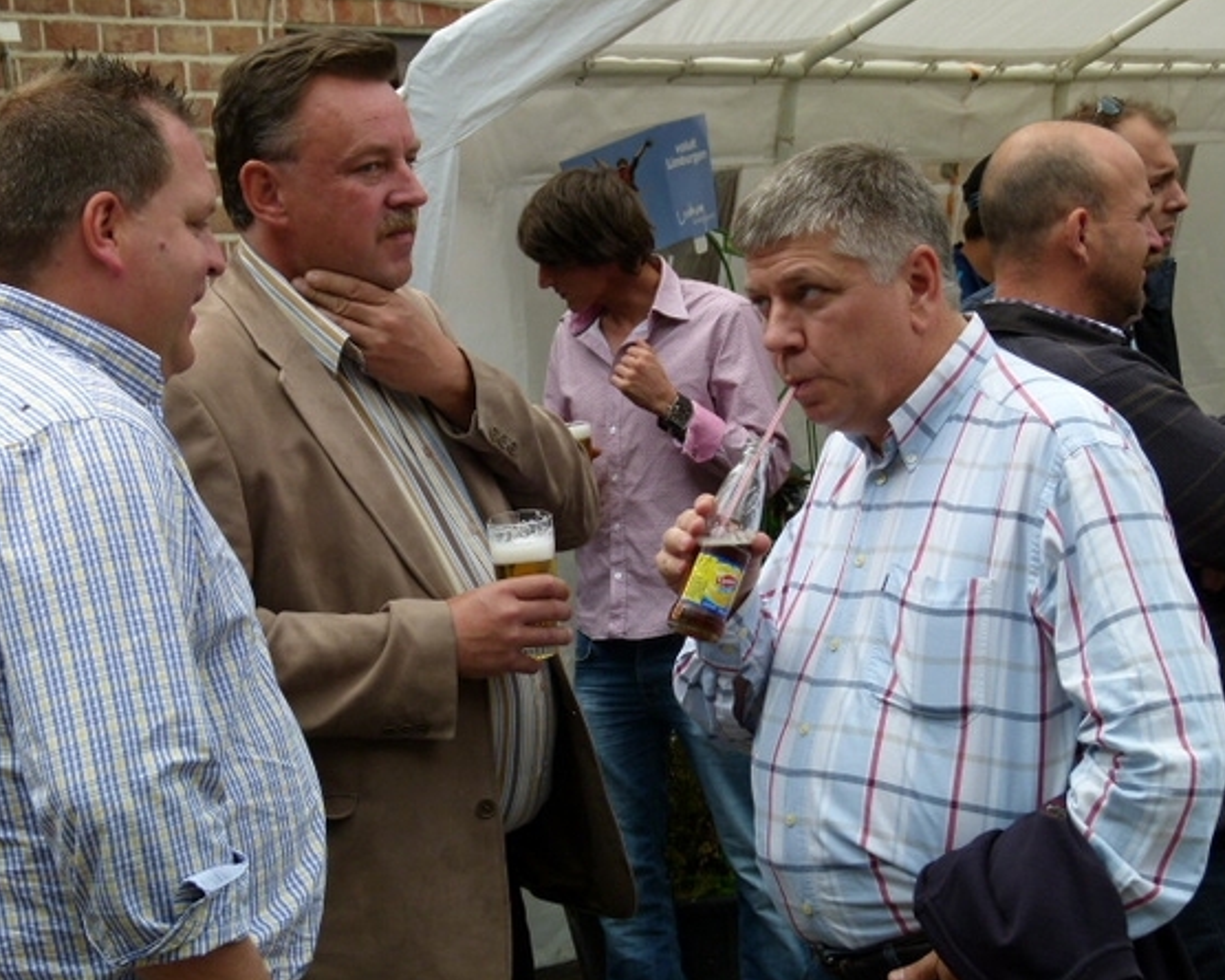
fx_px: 3626
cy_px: 489
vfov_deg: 15.4
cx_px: 615
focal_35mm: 100
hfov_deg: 19.2
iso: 100
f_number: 4
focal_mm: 17.1
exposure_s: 1/320
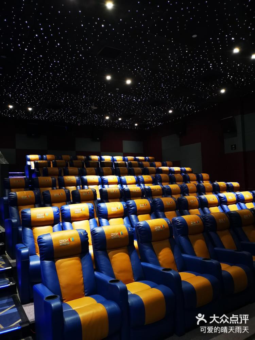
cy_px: 170
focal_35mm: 27
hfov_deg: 51.4
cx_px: 128
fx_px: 265
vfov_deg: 65.3
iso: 800
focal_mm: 5.58
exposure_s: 1/16.7
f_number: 1.8
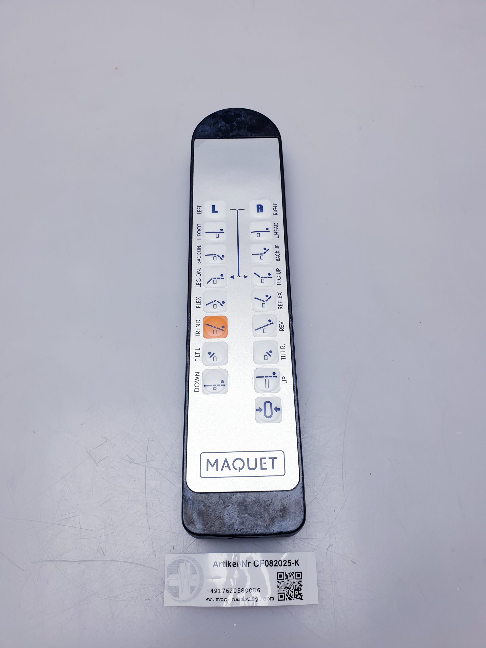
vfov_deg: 67.3
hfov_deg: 53.1
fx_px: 487
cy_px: 324
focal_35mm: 26
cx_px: 243
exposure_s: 1/100
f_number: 2.4
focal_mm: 4.3
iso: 50
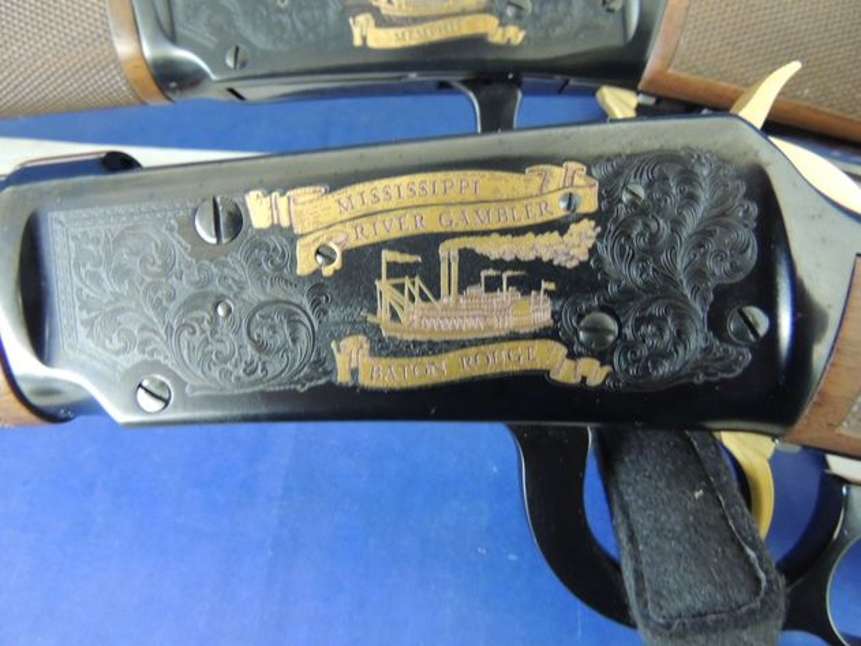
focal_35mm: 24
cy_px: 323
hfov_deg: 71.6
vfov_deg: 56.8
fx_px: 597
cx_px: 430
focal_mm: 4.3
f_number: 3
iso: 800
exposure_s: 1/5
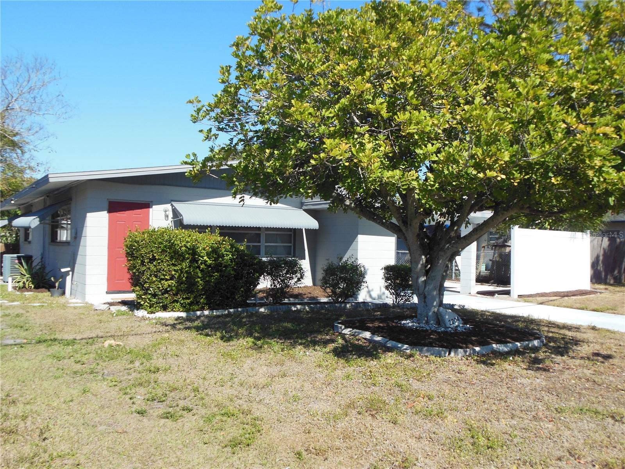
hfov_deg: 61.7
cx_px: 312
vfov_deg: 48.2
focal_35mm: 29
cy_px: 234
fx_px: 524
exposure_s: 1/1000
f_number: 3.3
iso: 125
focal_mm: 5.2
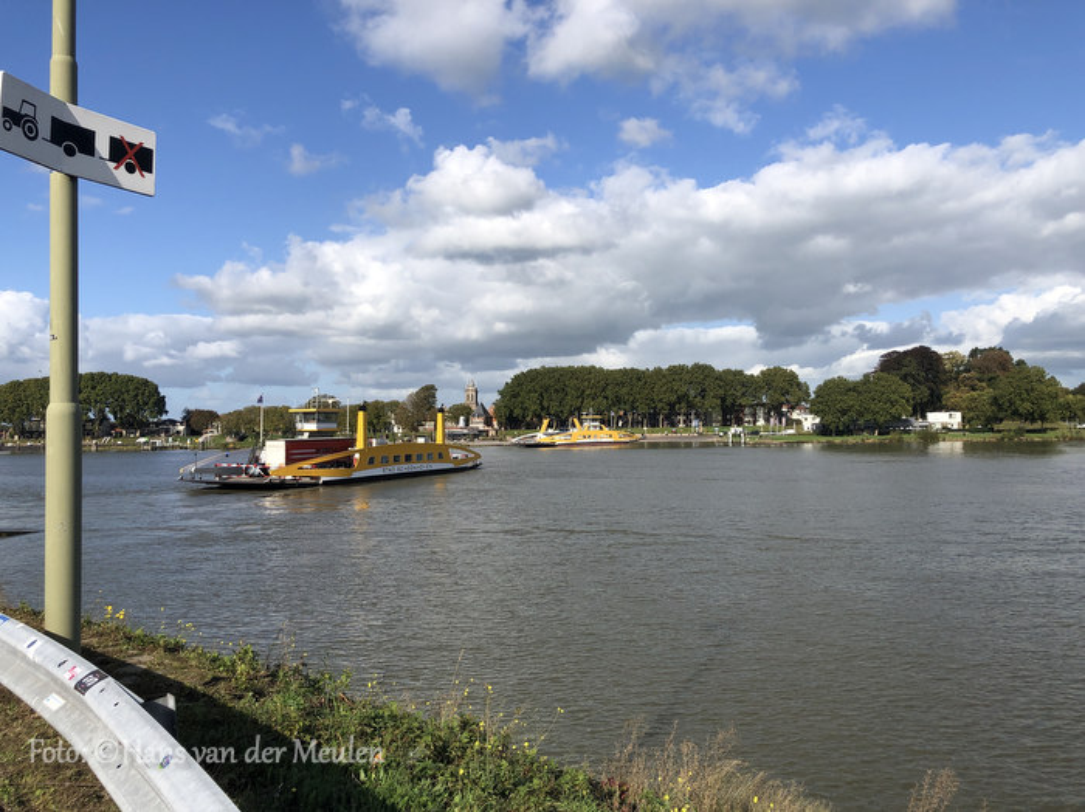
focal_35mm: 28
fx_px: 877
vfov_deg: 49.7
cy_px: 406
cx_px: 542
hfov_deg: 63.5
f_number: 1.8
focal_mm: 3.99
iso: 20
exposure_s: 1/2558
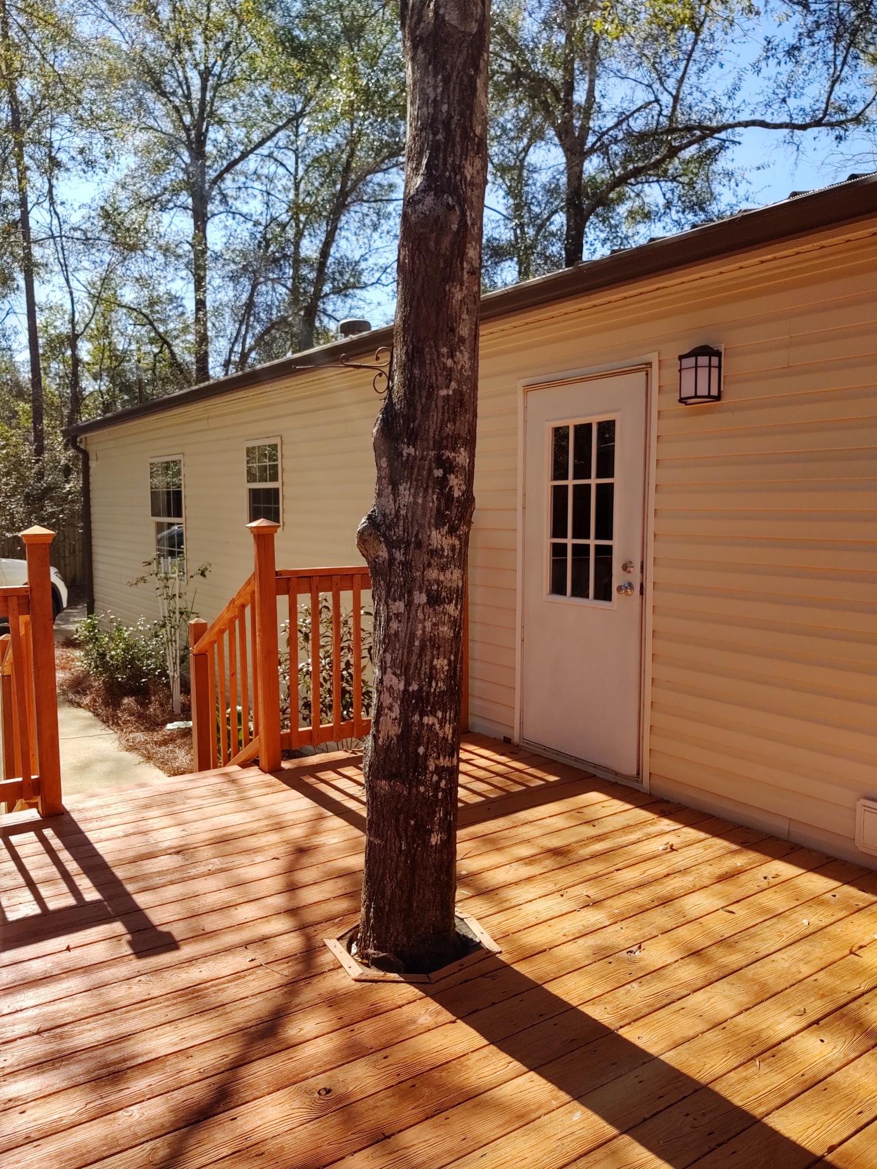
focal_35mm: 27
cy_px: 584
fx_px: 912
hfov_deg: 51.4
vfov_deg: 65.3
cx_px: 438
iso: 100
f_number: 1.7
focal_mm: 4.75
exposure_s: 1/2285
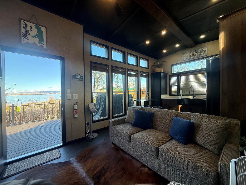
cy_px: 92
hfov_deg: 102.1
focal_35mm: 14
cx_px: 123
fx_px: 99
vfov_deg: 85.7
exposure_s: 1/120
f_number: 2.2
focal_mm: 2.22
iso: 100
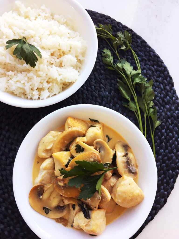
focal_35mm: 29
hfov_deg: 48.2
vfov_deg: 61.7
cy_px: 120
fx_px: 200
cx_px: 90
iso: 25
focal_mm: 4.15
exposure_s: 1/33
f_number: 2.2
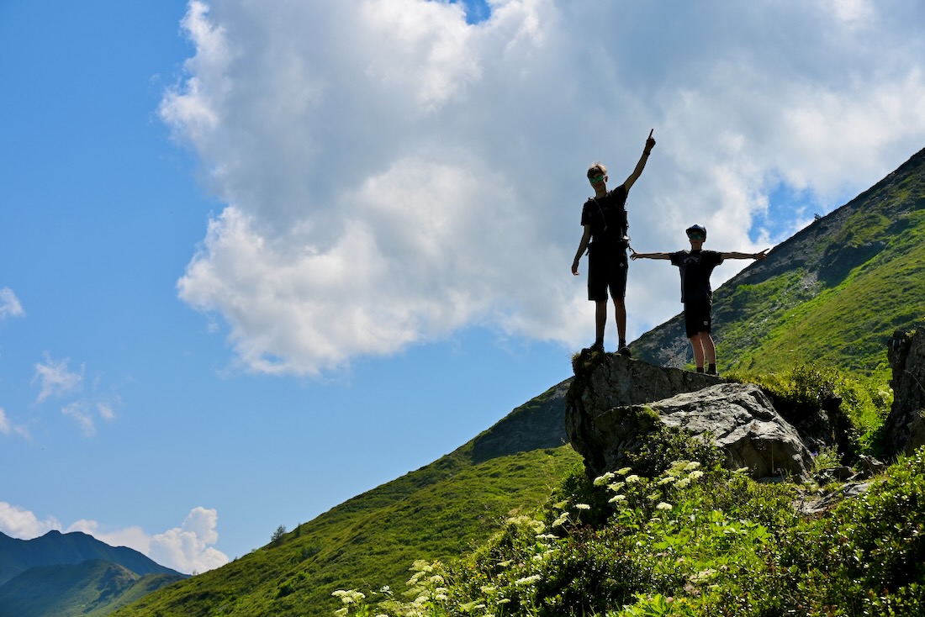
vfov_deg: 17.3
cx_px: 462
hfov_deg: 25.7
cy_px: 308
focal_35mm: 79
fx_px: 2030
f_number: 11
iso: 100
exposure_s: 1/250
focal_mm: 79
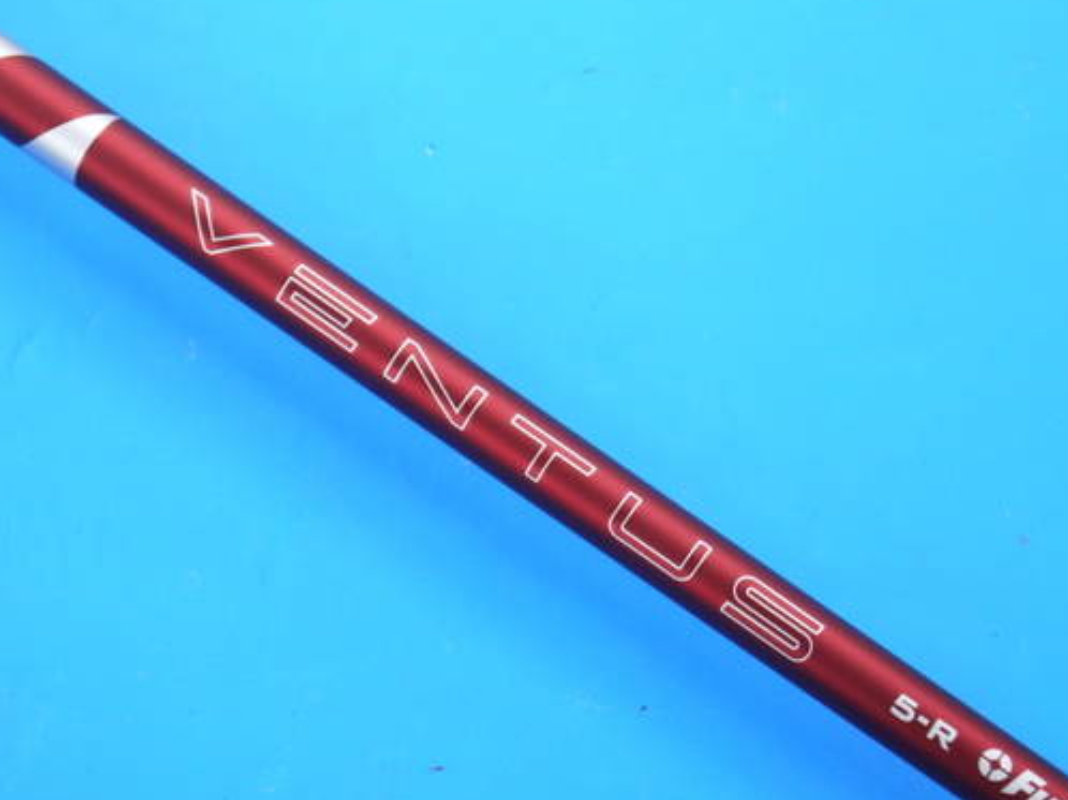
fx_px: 3330
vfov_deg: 13.7
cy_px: 414
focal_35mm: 108
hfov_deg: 18.2
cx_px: 515
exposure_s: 1/100
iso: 800
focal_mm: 42
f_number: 5.6
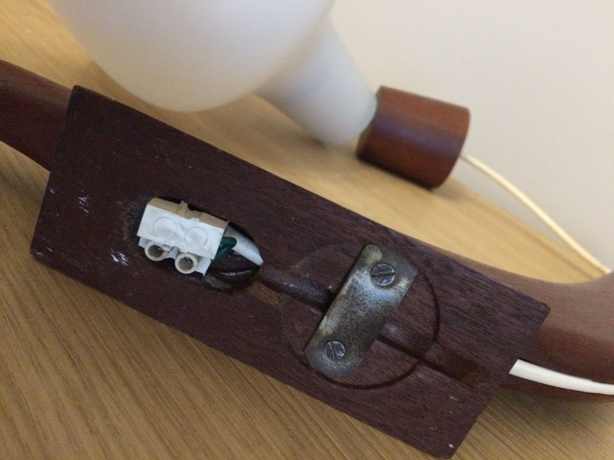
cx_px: 307
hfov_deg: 61.7
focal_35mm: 29
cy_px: 230
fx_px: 514
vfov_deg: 48.2
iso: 500
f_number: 2.2
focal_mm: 4.15
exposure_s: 1/17
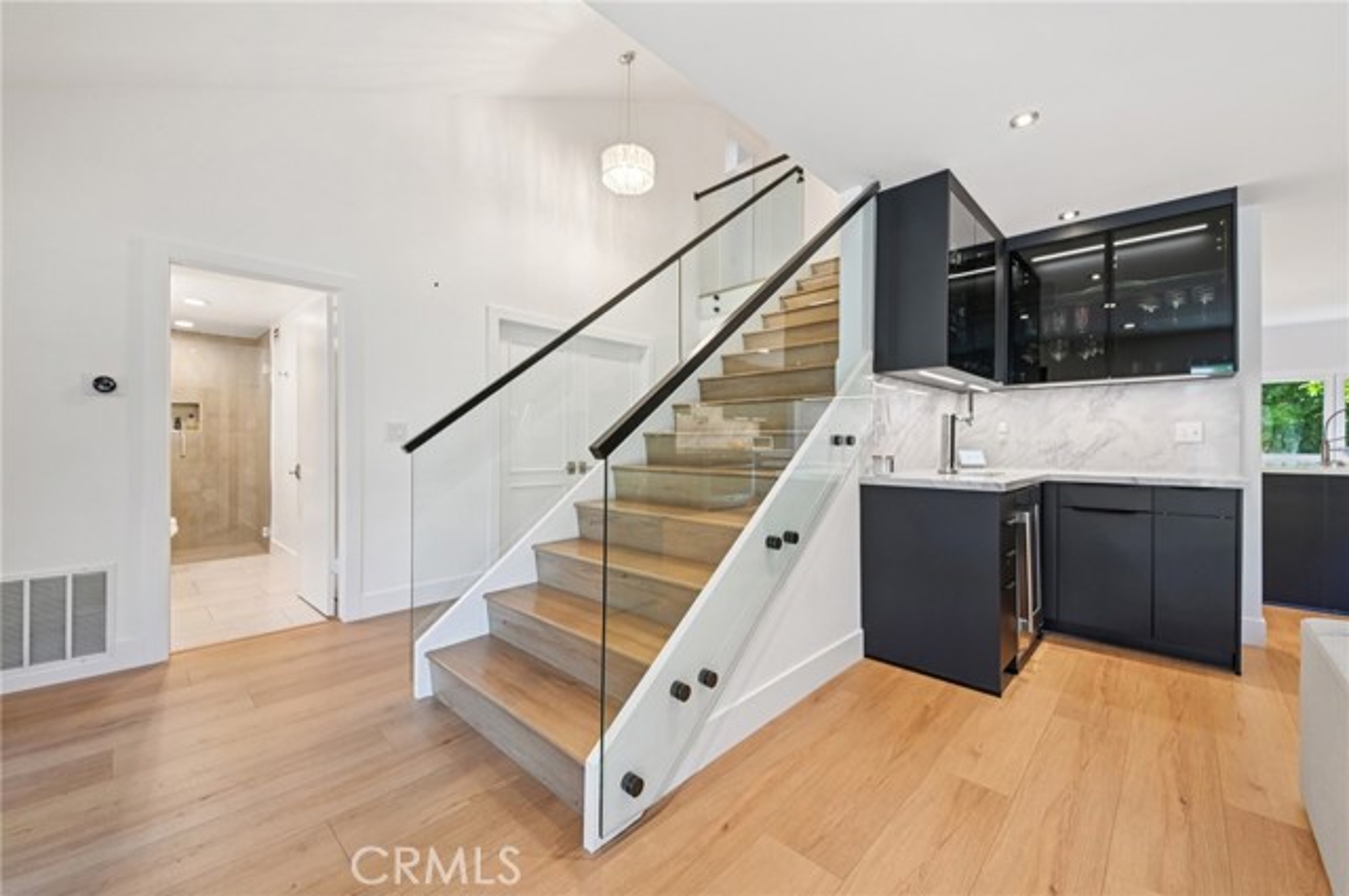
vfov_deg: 81.1
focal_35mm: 14
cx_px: 674
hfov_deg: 104.3
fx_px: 524
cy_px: 448
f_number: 8
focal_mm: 14
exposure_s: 1/8
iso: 320
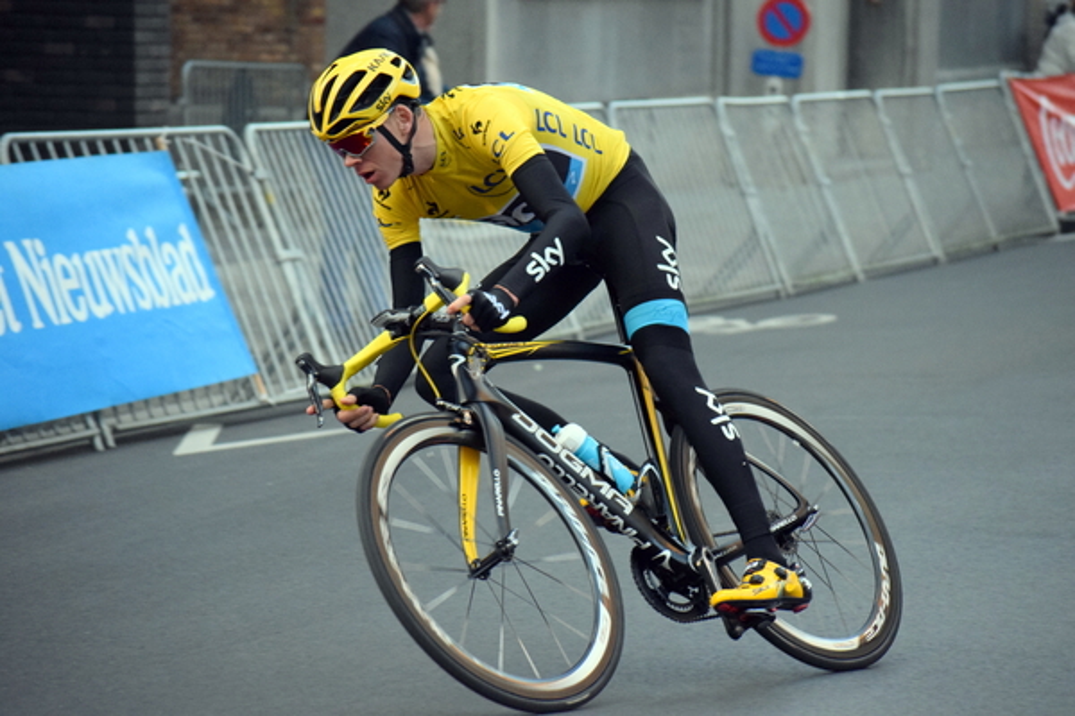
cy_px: 358
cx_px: 538
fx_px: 4927
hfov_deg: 12.5
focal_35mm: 165
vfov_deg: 8.3
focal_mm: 110
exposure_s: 1/500
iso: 3200
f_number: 4.5
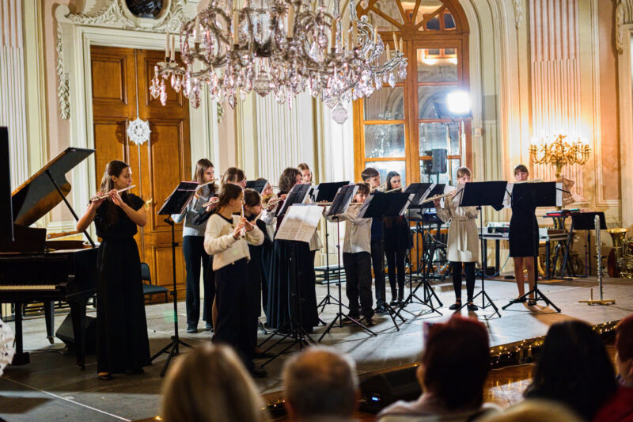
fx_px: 879
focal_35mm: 50
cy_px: 211
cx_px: 316
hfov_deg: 39.6
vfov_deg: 27.0
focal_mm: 50
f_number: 2
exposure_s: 1/1000
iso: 12800
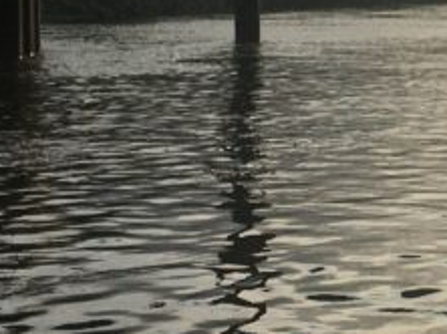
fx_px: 1728
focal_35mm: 134
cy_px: 8
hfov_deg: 14.0
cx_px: 630
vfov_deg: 11.0
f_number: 2.2
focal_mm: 4.15
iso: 25
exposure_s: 1/4525
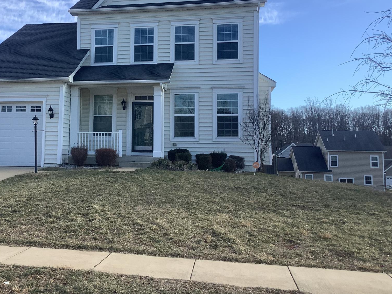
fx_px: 476
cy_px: 110
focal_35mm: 42
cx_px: 130
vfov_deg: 34.2
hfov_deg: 44.1
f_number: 2.4
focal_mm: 3.3
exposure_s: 1/708
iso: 25
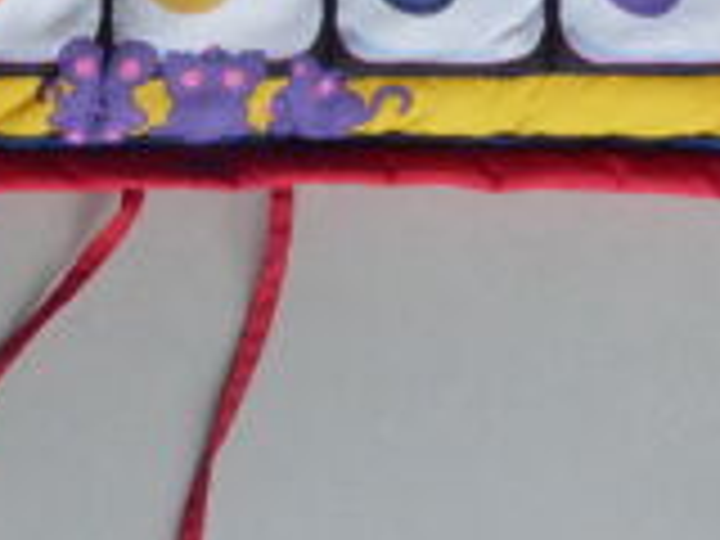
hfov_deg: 25.8
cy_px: -184
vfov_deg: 18.2
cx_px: 220
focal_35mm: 75
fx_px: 1560
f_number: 3.3
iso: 400
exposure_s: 1/30
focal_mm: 4.3
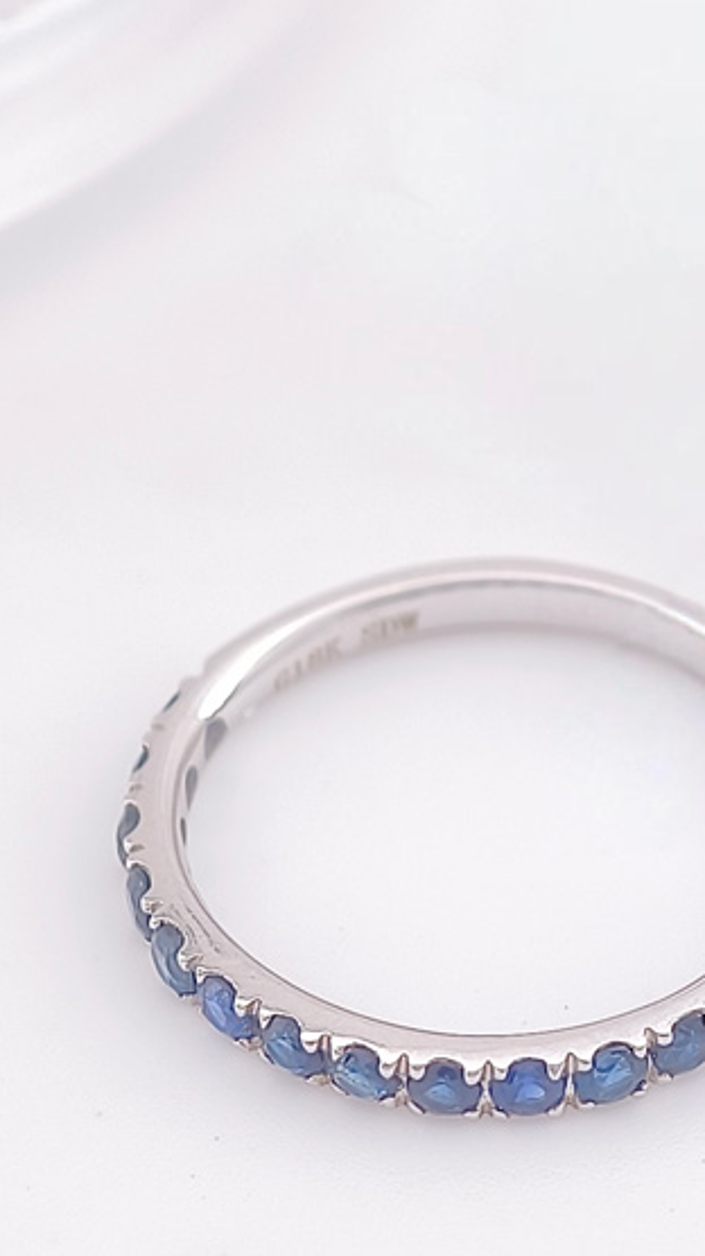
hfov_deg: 3.8
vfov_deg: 6.8
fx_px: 10554
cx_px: 194
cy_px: 428
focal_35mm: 317
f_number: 2.67
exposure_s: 1/200
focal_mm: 22.48
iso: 125
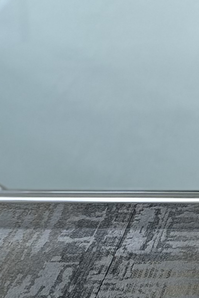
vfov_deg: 14.1
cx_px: 333
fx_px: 1168
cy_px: -51
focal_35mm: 141
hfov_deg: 9.4
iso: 50
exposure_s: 1/120
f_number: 1.5
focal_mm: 5.7
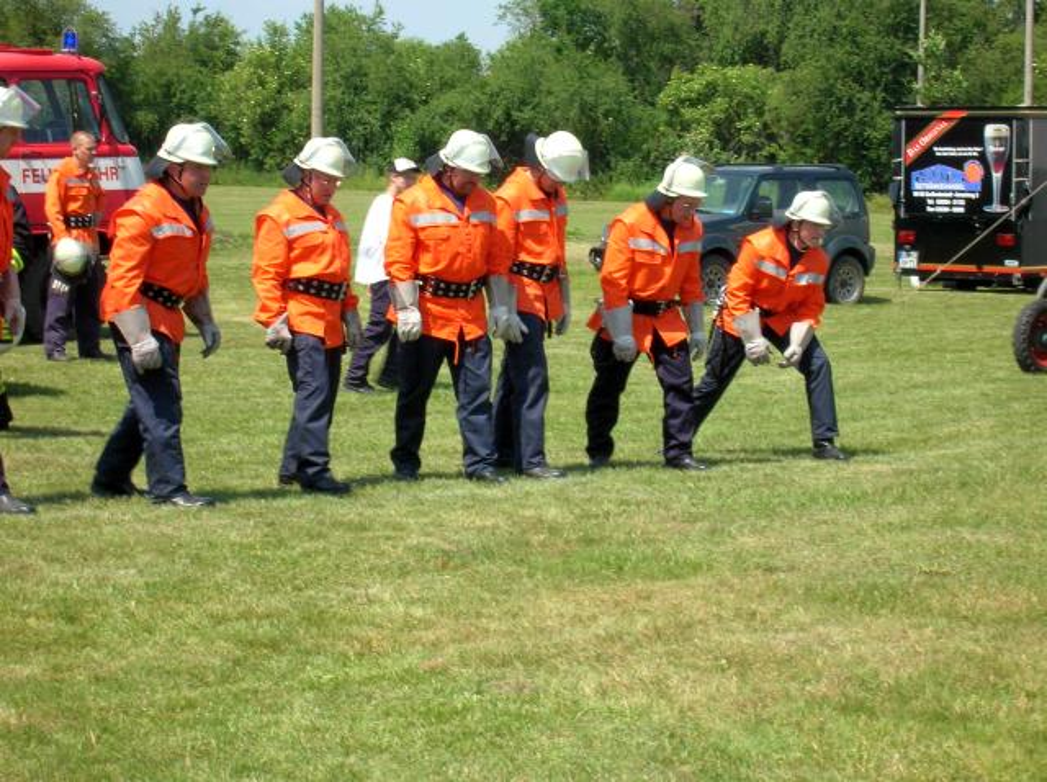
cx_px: 524
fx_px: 3080
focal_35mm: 102
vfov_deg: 14.5
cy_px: 391
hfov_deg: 19.3
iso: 50
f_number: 8.2
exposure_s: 1/81.4
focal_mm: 17.1
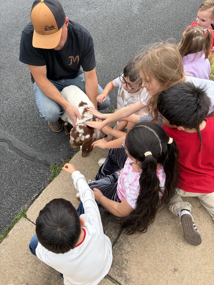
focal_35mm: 26
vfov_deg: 67.3
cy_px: 142
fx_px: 214
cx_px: 107
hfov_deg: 53.1
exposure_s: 1/1001
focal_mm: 5.96
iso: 50
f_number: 1.6
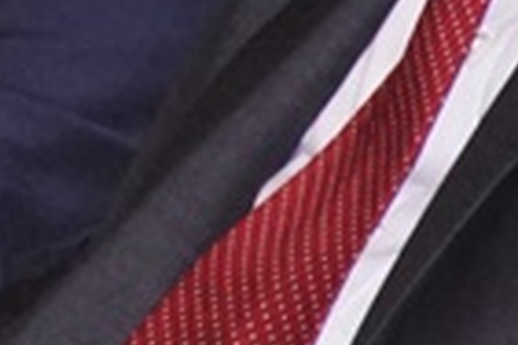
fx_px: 16093
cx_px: -518
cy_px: -288
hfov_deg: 1.8
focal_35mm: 1119
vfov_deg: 1.2
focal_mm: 105
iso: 3200
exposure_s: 1/60
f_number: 5.6
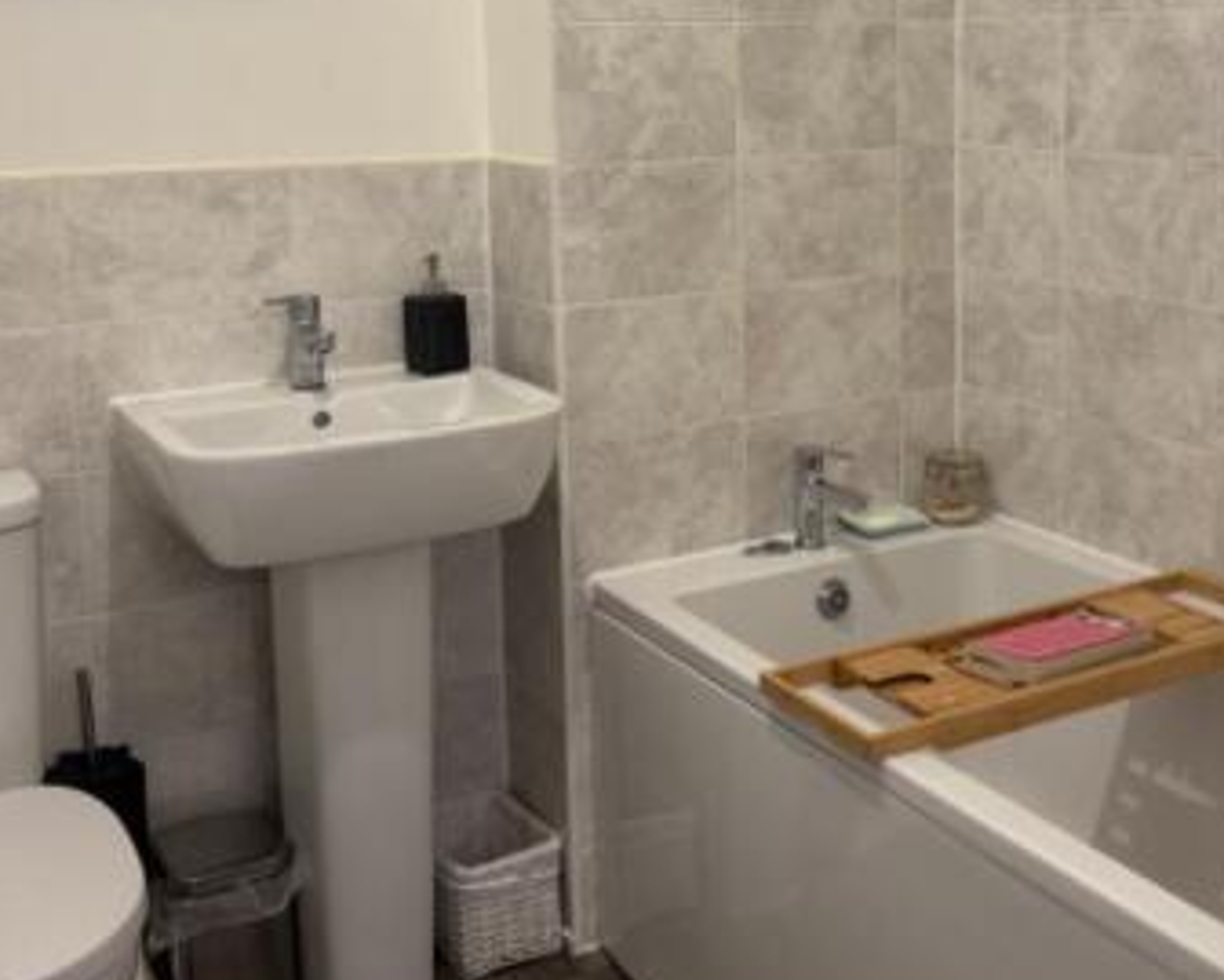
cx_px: 734
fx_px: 1594
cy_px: 246
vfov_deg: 33.5
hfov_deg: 41.8
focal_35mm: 44
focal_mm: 5.96
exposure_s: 1/50
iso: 80
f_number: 1.6
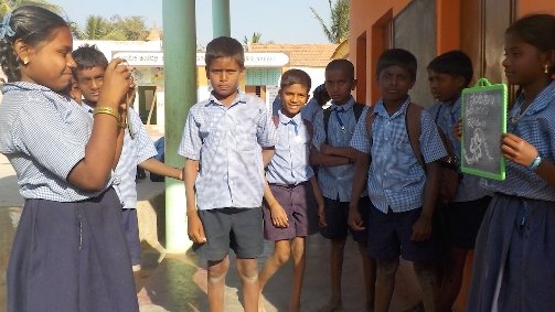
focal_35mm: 39
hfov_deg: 51.6
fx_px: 574
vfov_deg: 30.4
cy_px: 137
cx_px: 287
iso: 125
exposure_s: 1/800
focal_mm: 4.1
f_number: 3.3
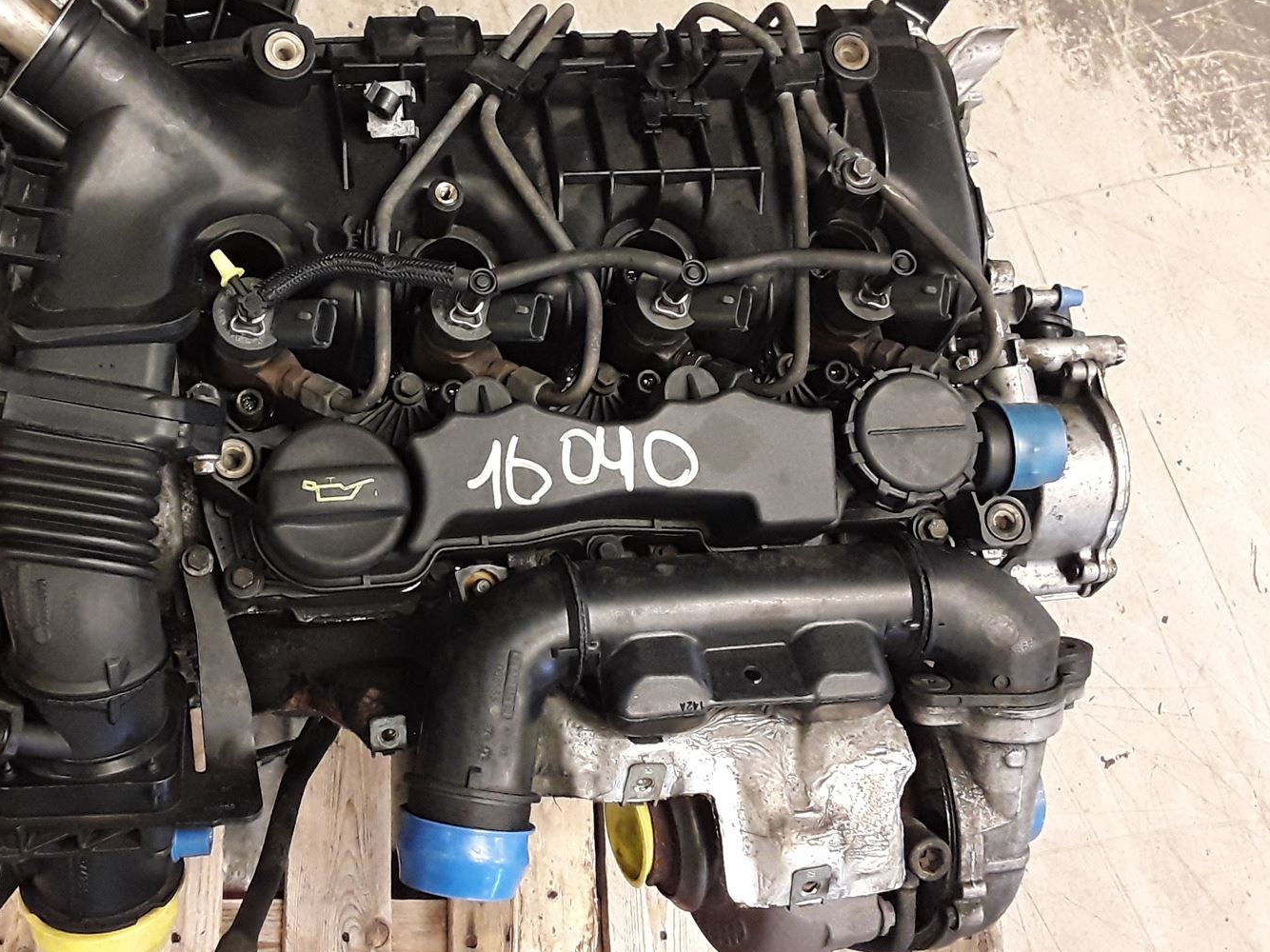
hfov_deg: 43.3
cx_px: 424
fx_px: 1577
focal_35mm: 43
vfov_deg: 33.6
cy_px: 484
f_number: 1.9
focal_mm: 2.91
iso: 200
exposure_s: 1/50
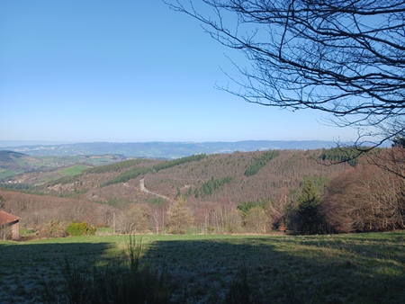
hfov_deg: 65.3
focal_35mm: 27
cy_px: 152
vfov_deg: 51.4
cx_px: 202
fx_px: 316
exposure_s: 1/254
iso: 20
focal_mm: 4
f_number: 1.8
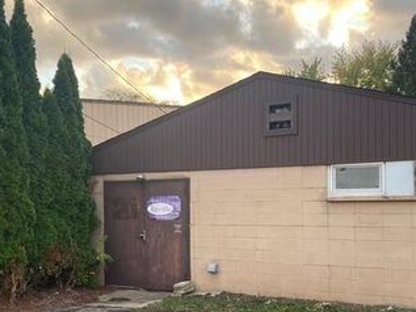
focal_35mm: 41
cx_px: 227
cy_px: 204
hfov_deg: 45.7
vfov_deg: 34.9
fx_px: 493
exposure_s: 1/144
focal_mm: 4.25
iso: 32
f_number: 1.8
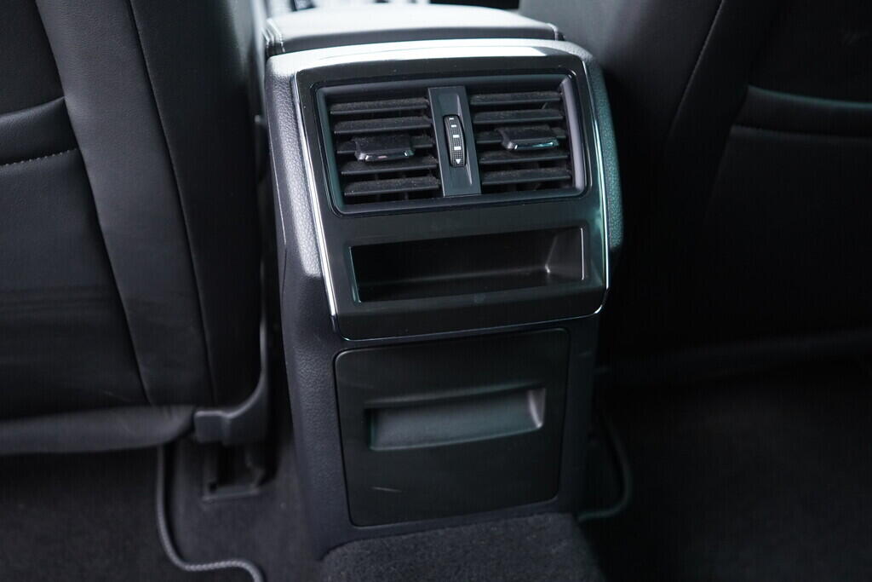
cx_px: 436
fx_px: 872
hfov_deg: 53.1
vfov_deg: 36.9
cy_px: 291
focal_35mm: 36
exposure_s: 1/40
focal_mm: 24
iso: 1250
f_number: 2.8
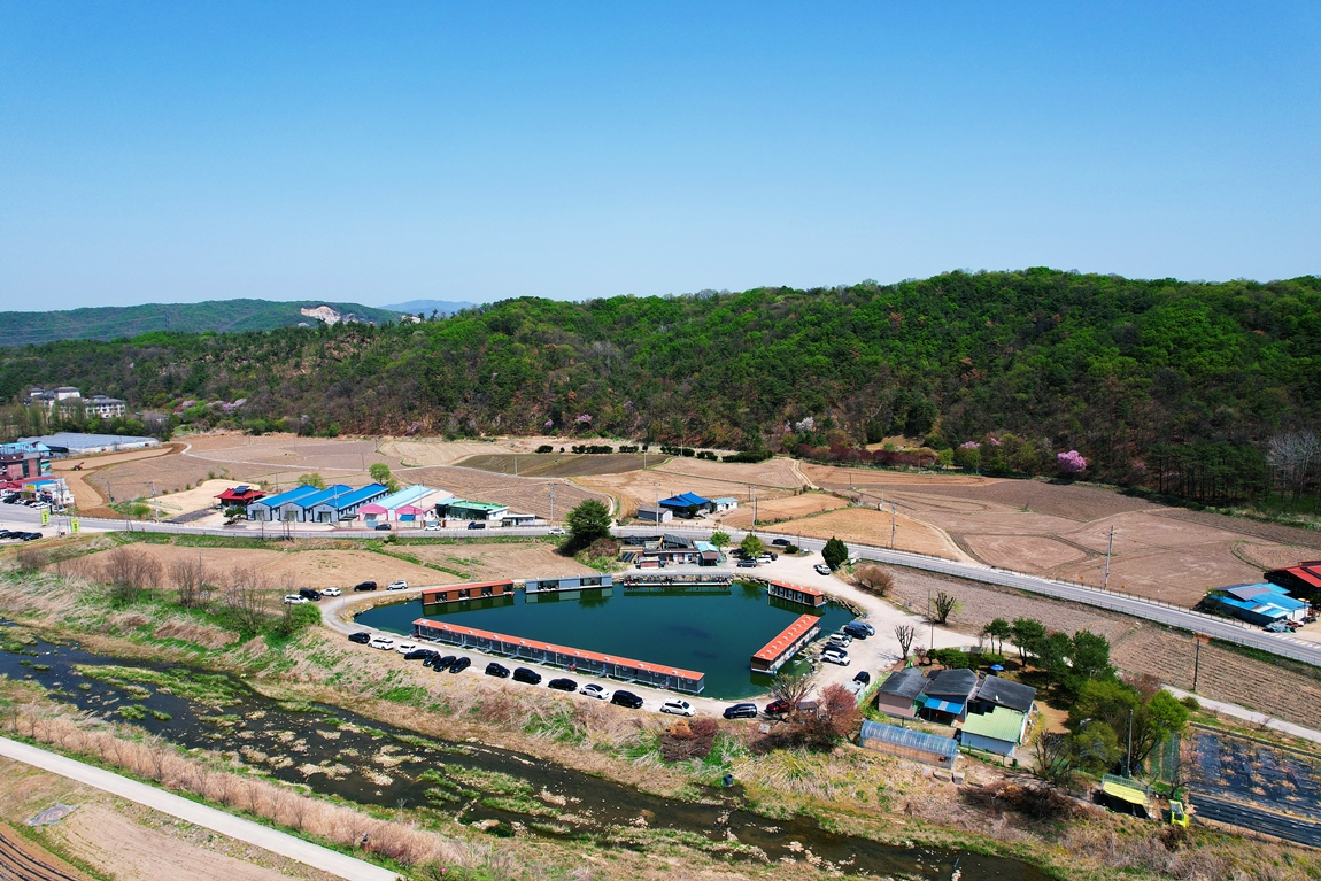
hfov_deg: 78.6
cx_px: 660
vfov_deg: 57.2
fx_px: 807
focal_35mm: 22
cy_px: 440
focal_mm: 8.38
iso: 100
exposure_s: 1/2000
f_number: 2.8
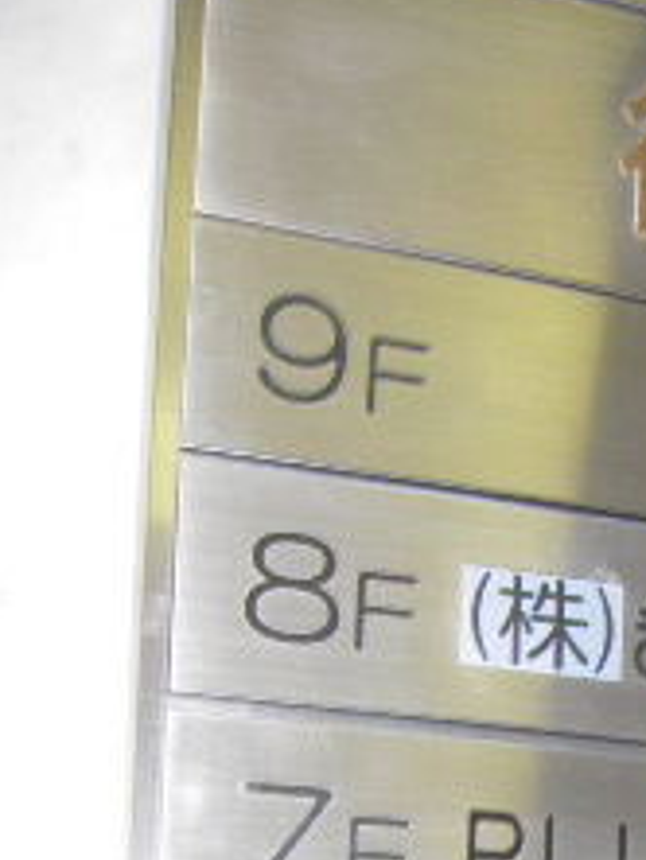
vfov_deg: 21.5
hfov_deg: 16.9
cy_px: 1156
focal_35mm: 81
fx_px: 2014
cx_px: 887
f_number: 2.7
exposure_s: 1/25
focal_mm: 5
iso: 400
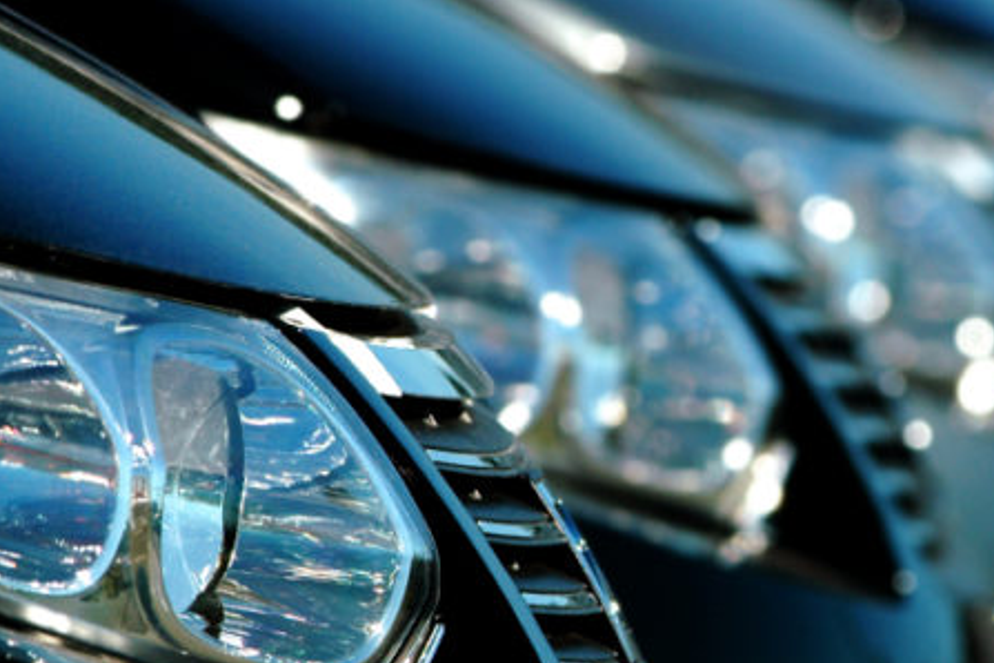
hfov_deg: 2.7
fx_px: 21314
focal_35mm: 772
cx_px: 849
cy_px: 458
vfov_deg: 1.8
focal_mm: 300
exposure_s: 1/1600
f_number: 6.3
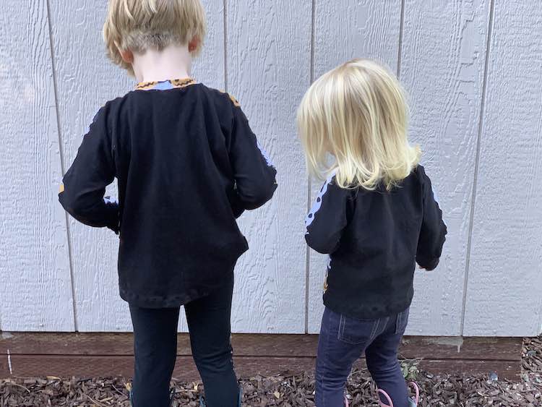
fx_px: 814
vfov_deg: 28.0
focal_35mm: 52
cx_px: 271
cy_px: 204
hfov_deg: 36.8
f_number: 2.4
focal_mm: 6
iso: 80
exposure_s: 1/122
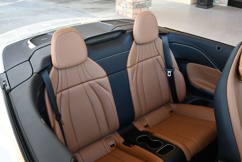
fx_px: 242
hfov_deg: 53.1
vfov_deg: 36.9
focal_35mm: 36
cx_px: 121
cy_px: 81
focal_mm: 18
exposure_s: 1/250
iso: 500
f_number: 3.5
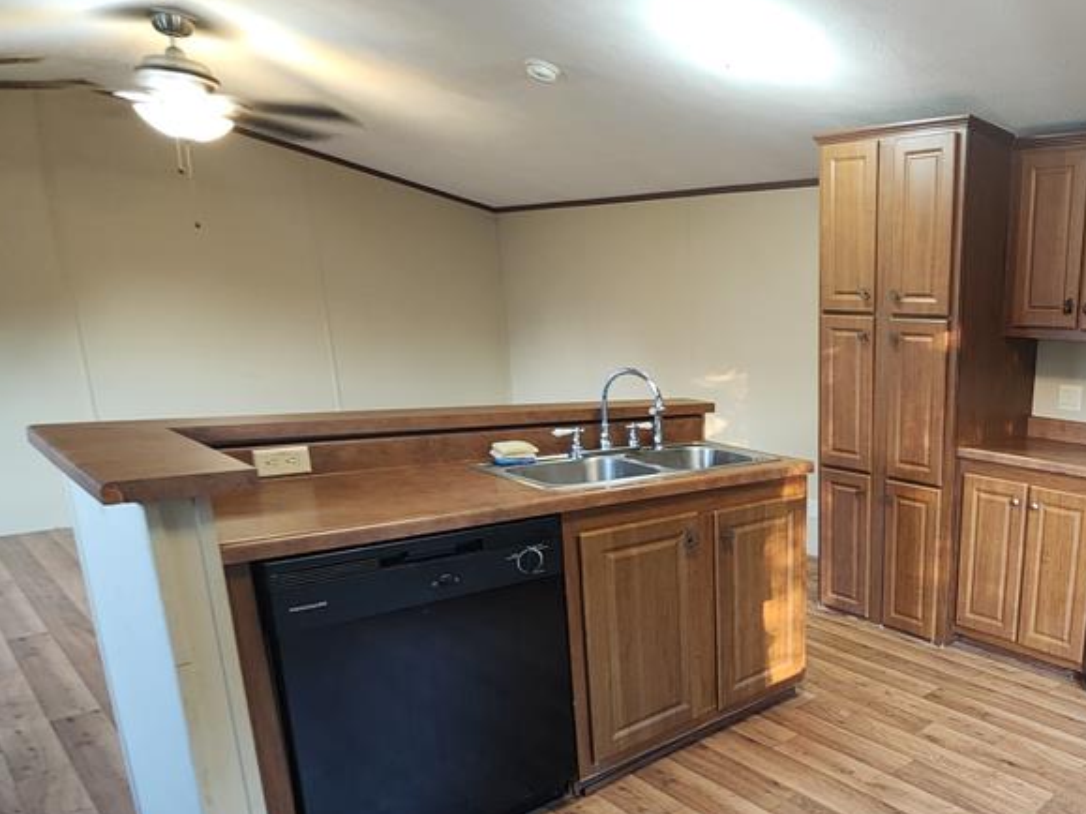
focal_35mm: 23
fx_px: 721
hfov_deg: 63.7
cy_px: 540
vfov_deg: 57.6
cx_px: 945
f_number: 2.2
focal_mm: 2.2
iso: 320
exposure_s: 1/30
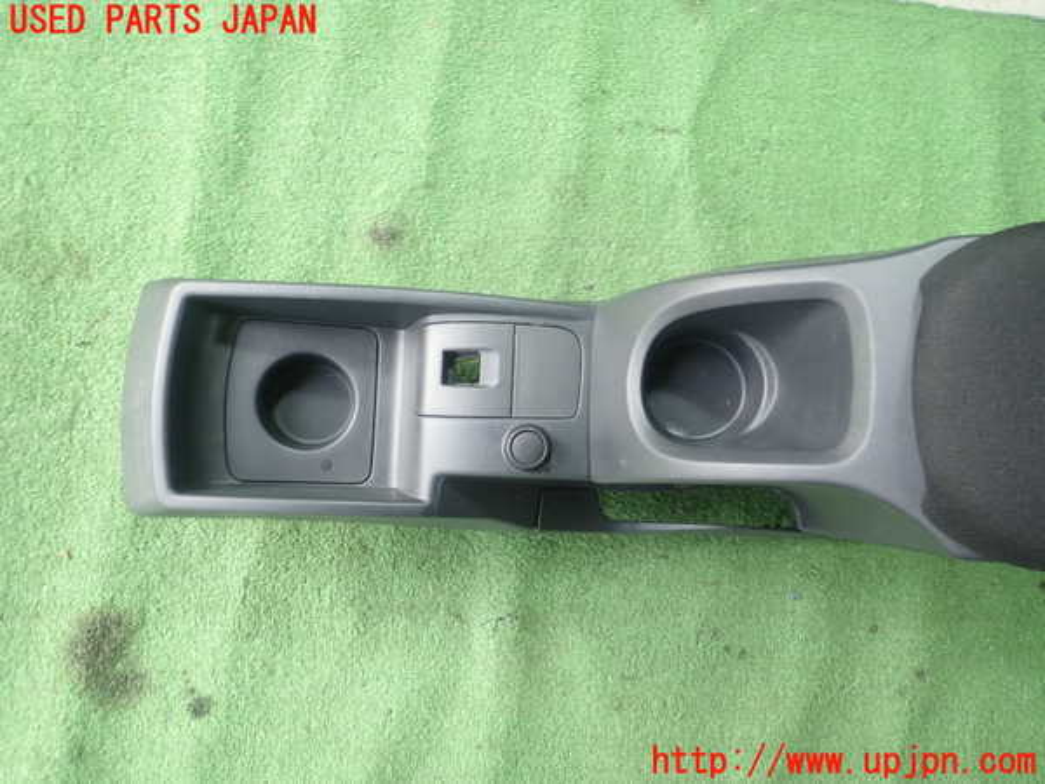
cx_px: 522
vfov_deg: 54.9
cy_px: 392
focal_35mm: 25
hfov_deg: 69.4
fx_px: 755
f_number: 2
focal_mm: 4.5
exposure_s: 1/50
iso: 200
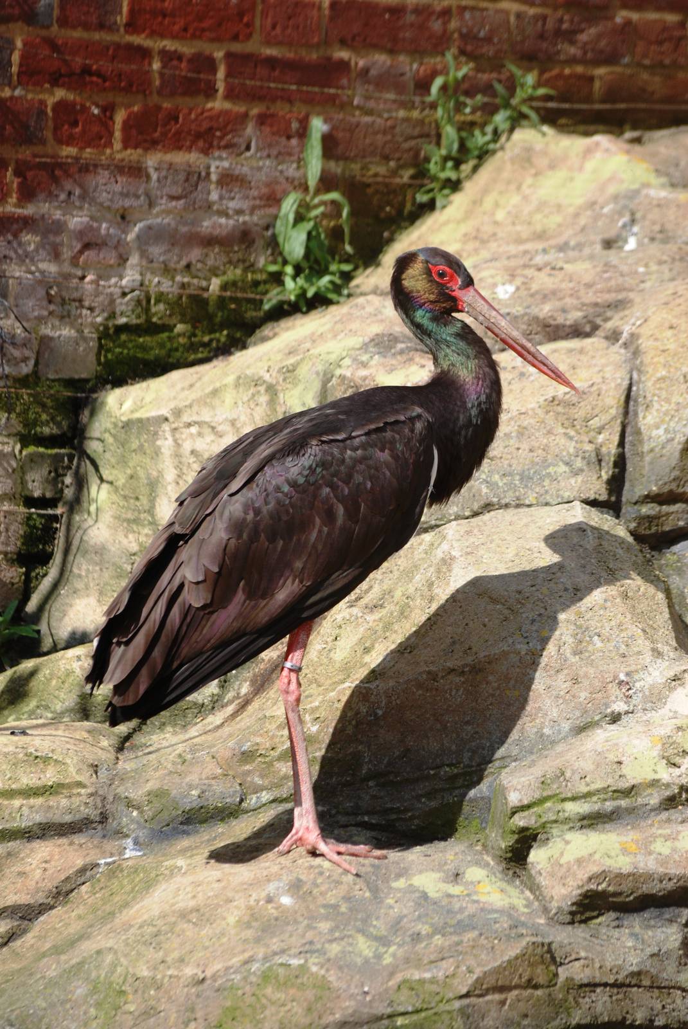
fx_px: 7289
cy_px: 514
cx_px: 344
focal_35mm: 255
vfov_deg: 8.1
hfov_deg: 5.4
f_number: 4.8
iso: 200
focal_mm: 170
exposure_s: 1/800
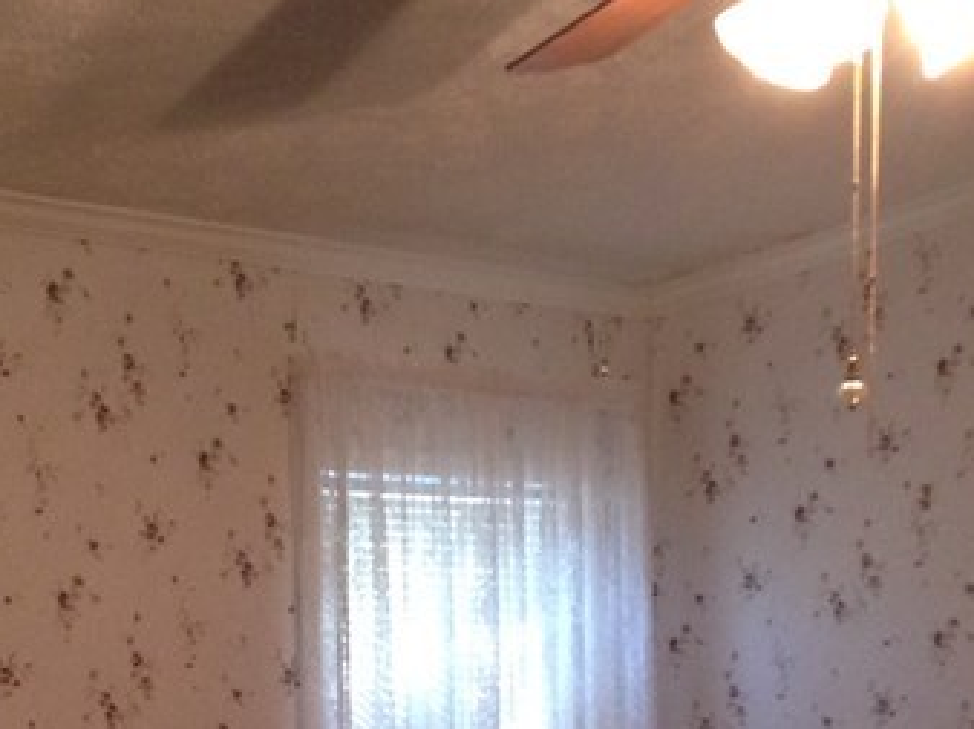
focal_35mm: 100
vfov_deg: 14.1
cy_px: 965
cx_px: 403
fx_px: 2812
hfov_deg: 19.6
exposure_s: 1/20
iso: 160
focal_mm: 4.12
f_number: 2.4
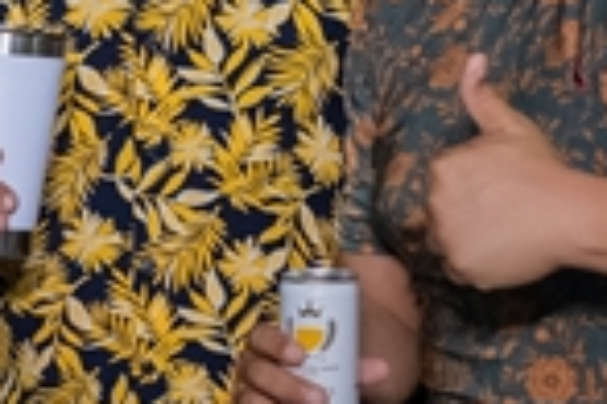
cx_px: -411
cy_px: 297
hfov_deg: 10.8
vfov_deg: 7.6
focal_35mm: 181
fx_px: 3052
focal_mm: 24
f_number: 3.2
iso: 2500
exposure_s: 1/200
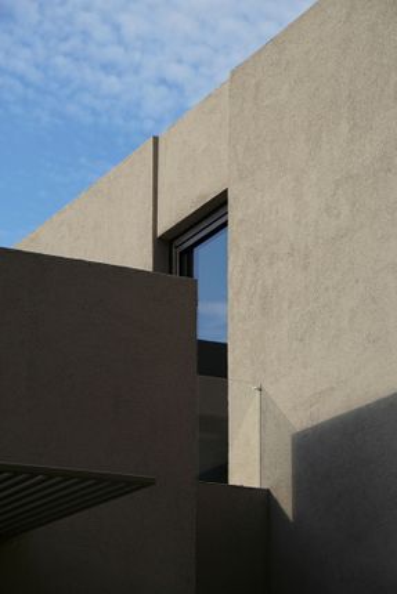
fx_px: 1735
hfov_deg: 13.1
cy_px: 297
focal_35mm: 105
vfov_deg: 19.4
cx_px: 198
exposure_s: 1/500
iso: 125
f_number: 5.6
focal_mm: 70
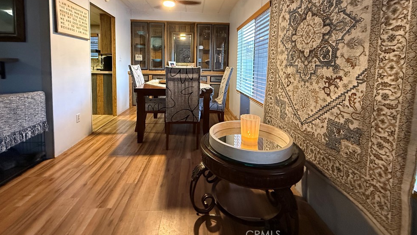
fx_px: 177
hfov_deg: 99.4
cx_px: 204
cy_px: 76
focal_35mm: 16
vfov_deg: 65.1
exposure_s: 1/60
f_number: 2.2
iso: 800
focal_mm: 2.22
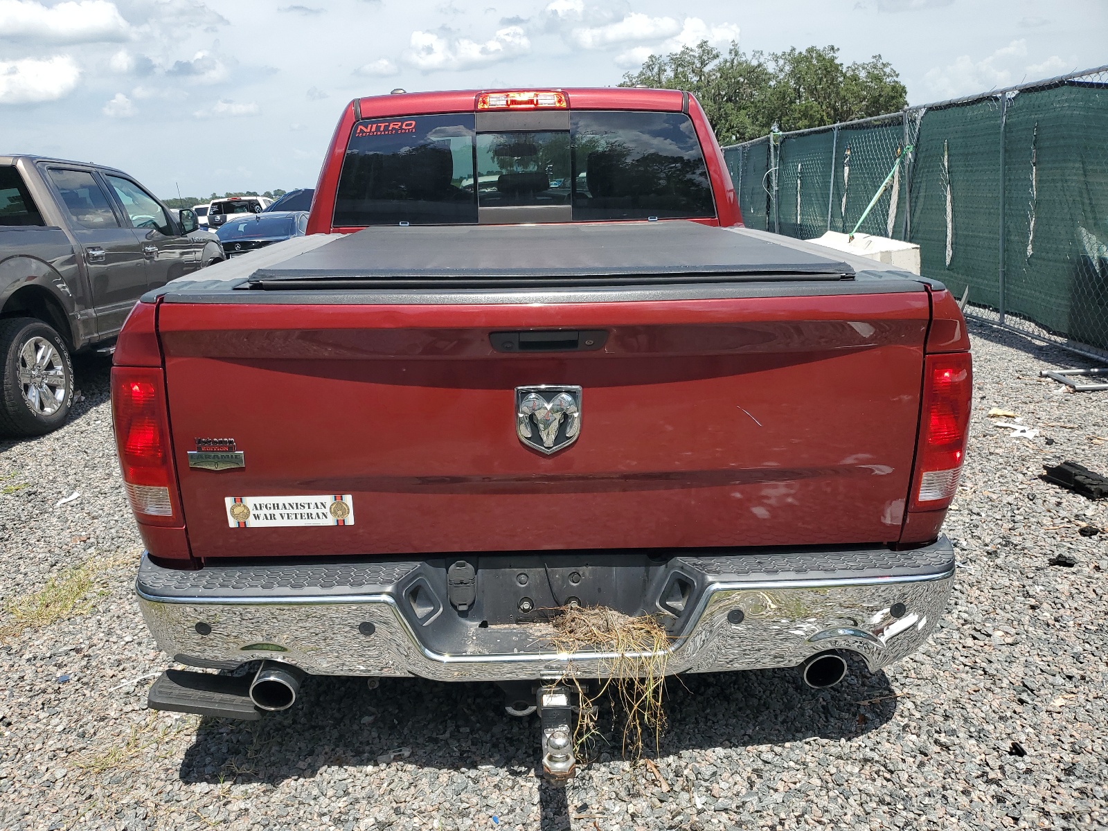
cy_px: 416
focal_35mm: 26
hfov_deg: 67.3
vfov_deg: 53.1
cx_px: 554
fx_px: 832
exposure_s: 1/2500
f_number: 1.5
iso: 50
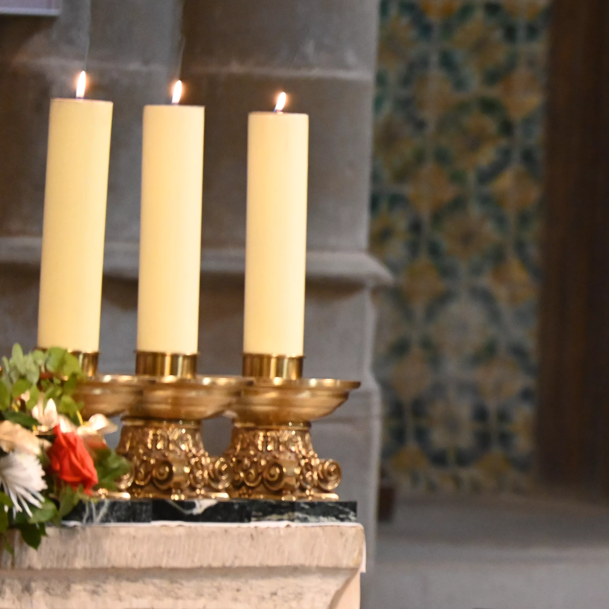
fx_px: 13097
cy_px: 290
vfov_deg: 2.7
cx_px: 624
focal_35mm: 658
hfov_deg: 2.7
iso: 3200
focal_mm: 250
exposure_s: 1/60
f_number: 6.3
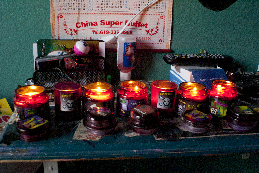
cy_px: 86
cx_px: 130
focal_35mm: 39
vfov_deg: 34.3
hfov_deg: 49.5
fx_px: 281
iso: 400
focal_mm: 26
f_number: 5.6
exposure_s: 1/8
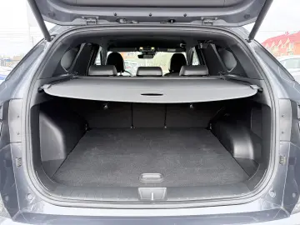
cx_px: 150
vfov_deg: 56.8
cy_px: 112
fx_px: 208
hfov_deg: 71.6
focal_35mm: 24
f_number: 1.78
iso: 200
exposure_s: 1/234
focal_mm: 6.76
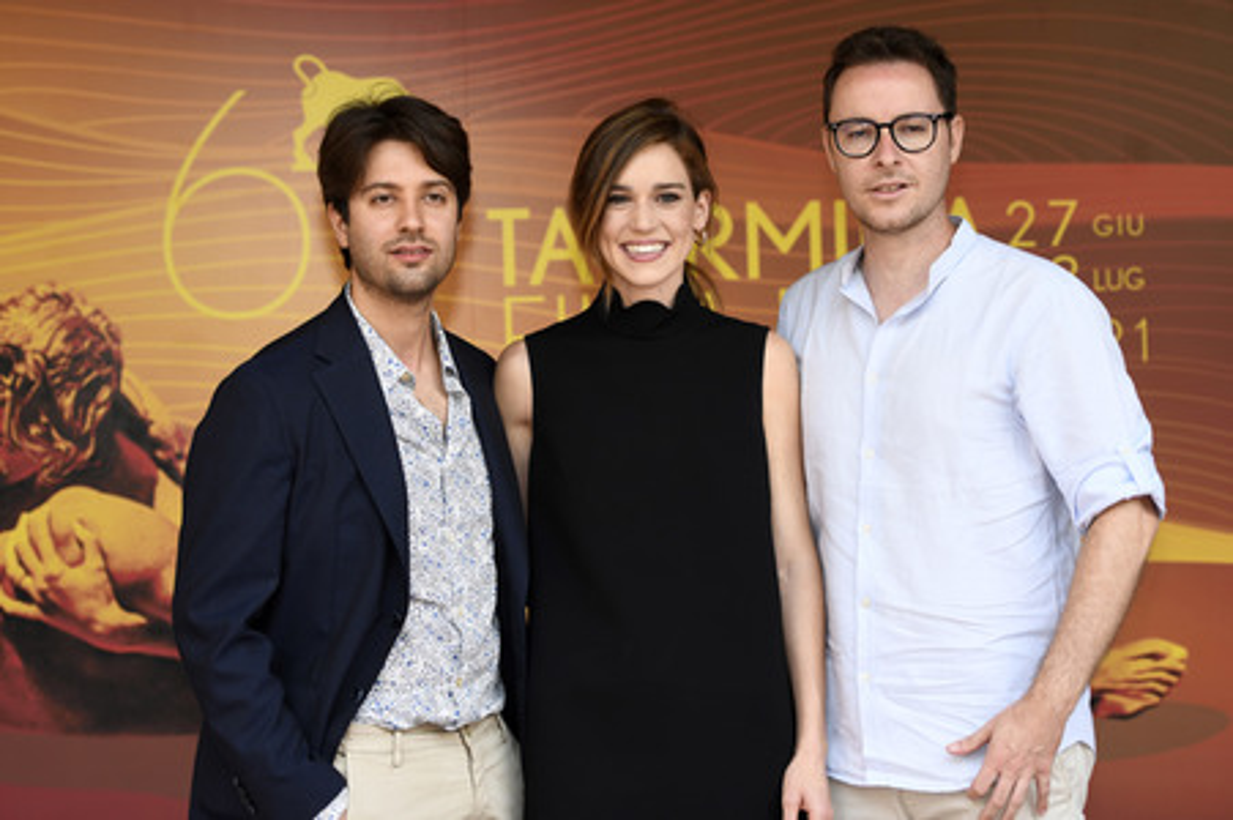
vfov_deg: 19.4
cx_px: 616
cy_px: 410
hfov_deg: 28.9
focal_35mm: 70
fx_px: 2396
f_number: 3.2
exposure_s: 1/400
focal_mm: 70
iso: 400
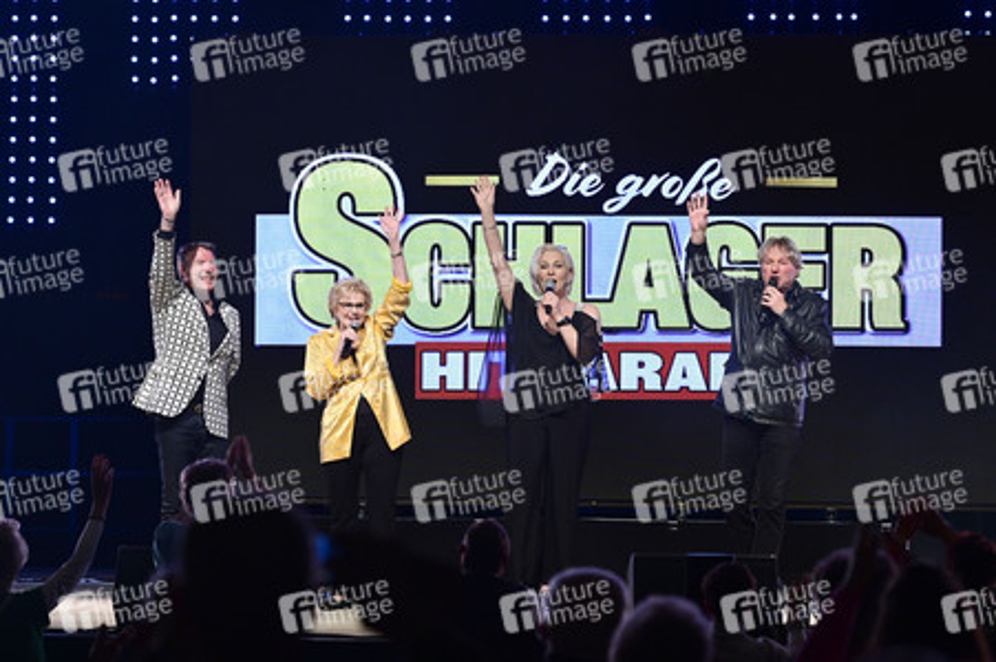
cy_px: 331
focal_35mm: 116
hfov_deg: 17.7
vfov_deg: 11.8
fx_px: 3207
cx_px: 498
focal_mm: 116
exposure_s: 1/200
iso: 2000
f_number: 4
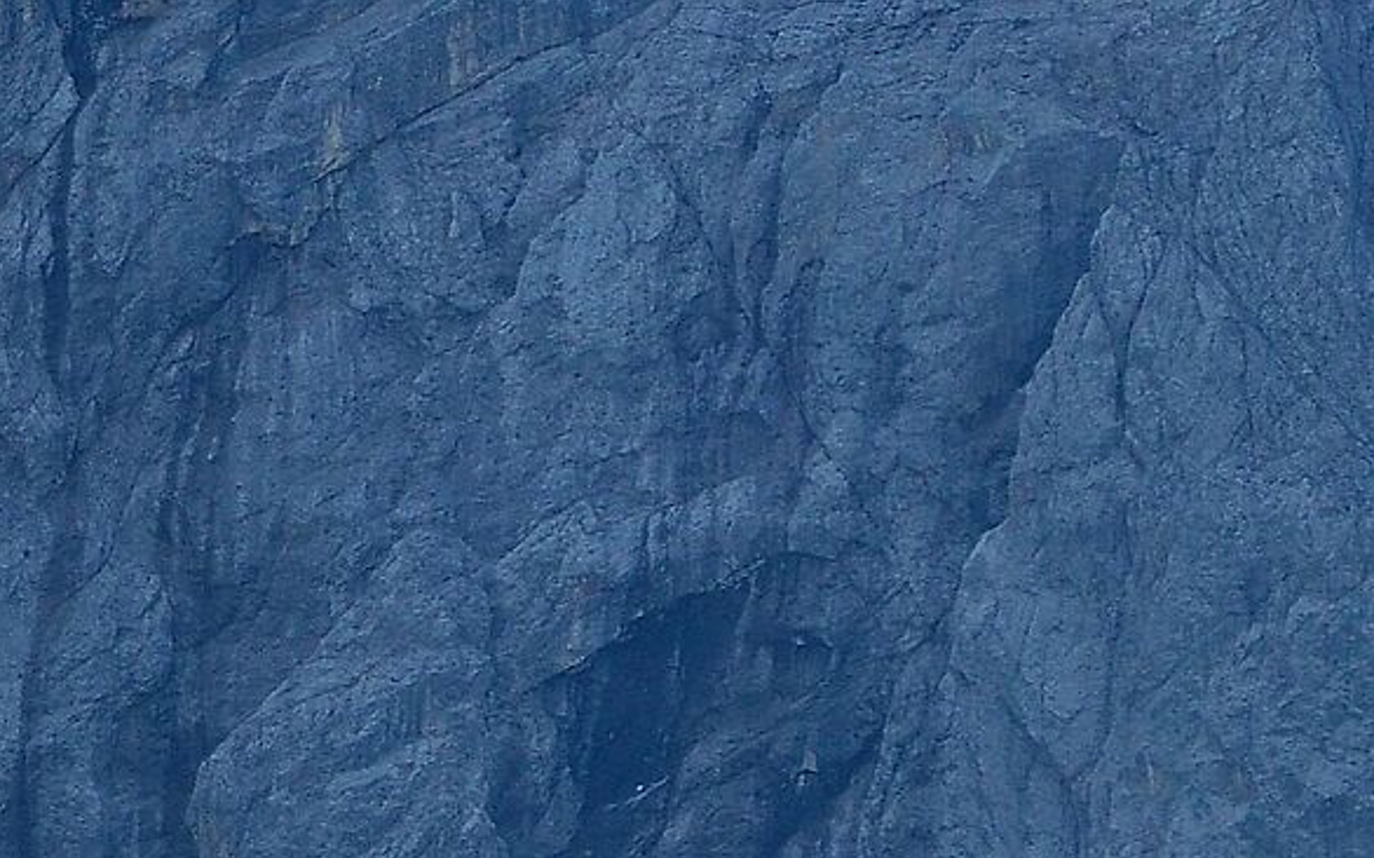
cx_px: -385
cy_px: 586
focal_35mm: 531
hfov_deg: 3.9
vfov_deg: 2.5
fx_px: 19883
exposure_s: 1/640
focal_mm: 85
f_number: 8
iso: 160
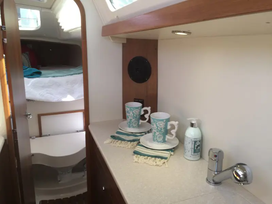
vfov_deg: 48.2
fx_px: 228
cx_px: 136
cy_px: 102
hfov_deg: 61.7
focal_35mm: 29
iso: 32
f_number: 2.2
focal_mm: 4.15
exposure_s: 1/60
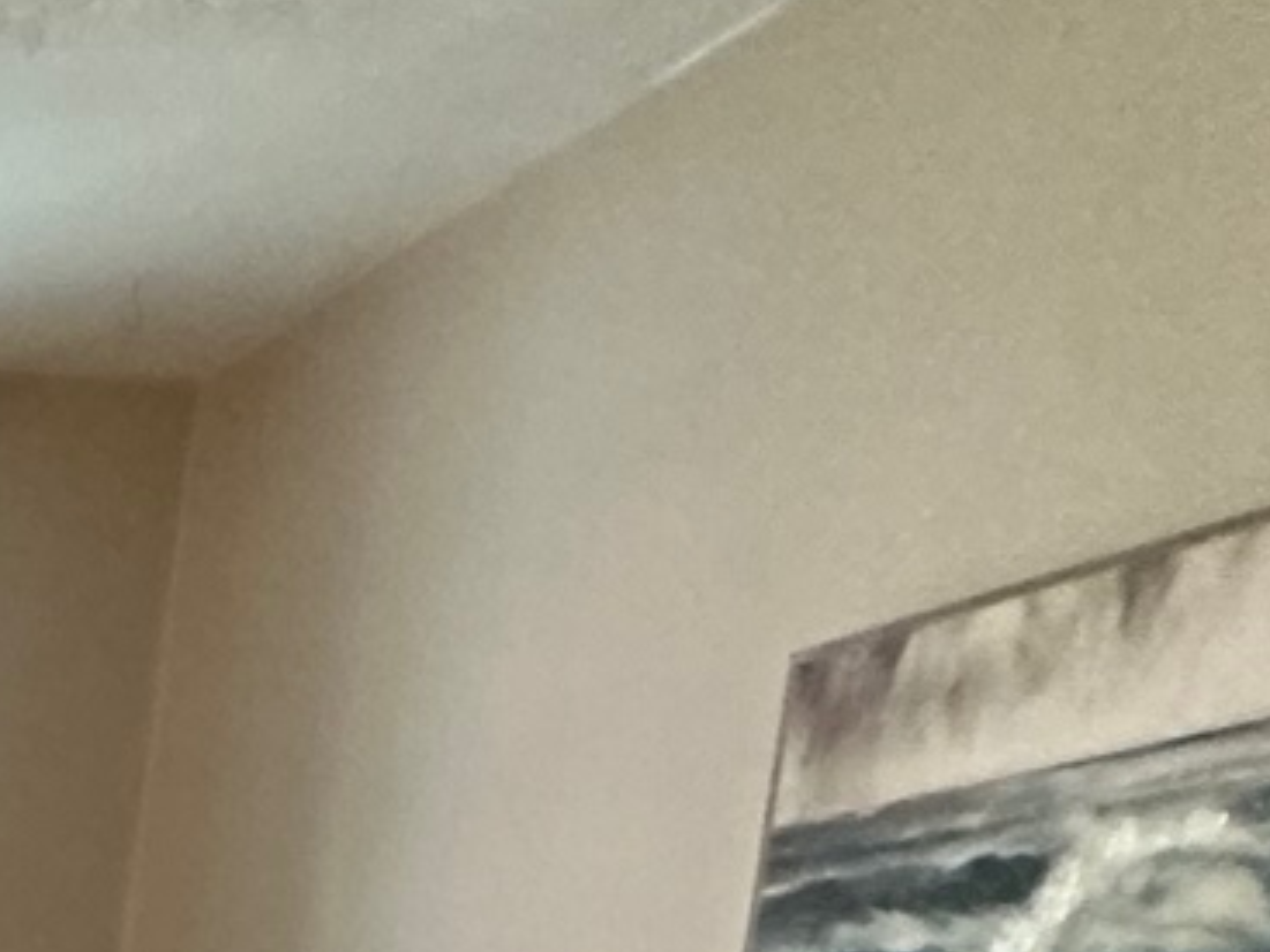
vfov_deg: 15.8
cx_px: -1318
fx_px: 2824
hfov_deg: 17.5
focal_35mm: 77
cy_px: 1793
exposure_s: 1/60
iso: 500
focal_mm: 2.22
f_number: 2.2
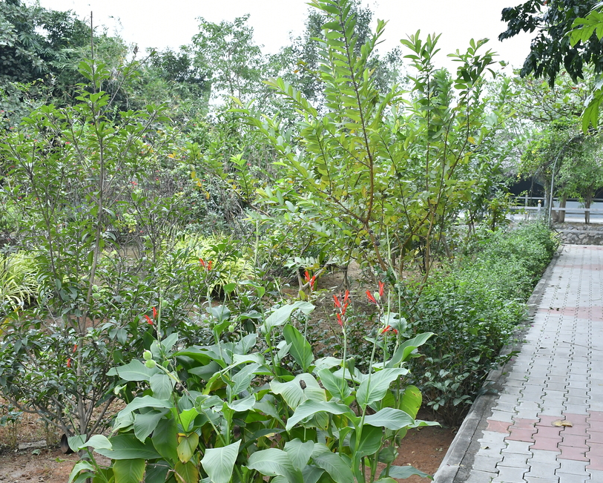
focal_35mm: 45
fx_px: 803
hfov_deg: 41.1
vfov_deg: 33.5
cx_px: 339
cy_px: 238
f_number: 7.1
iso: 640
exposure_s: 1/125
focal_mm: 26
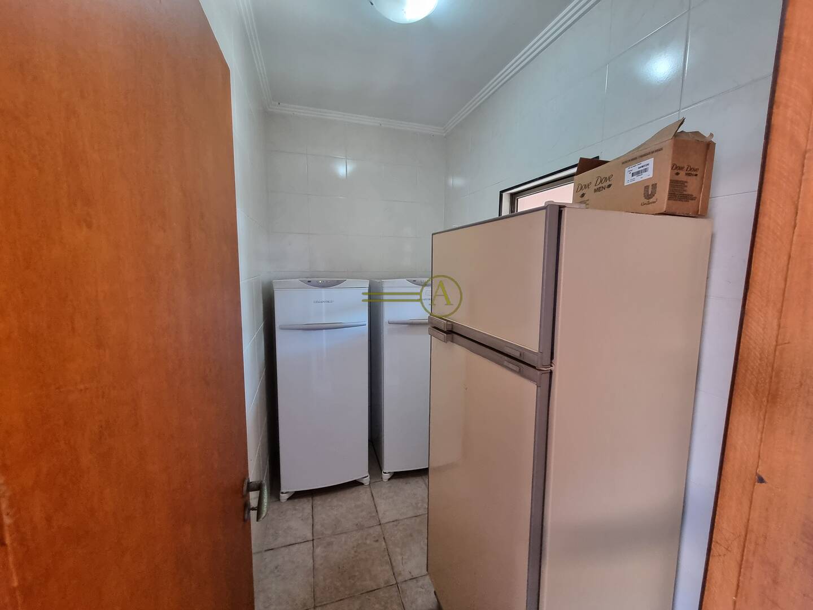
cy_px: 305
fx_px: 305
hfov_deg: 106.2
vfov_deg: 89.9
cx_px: 406
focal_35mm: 13
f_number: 2.2
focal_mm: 2.2
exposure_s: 1/60
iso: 400
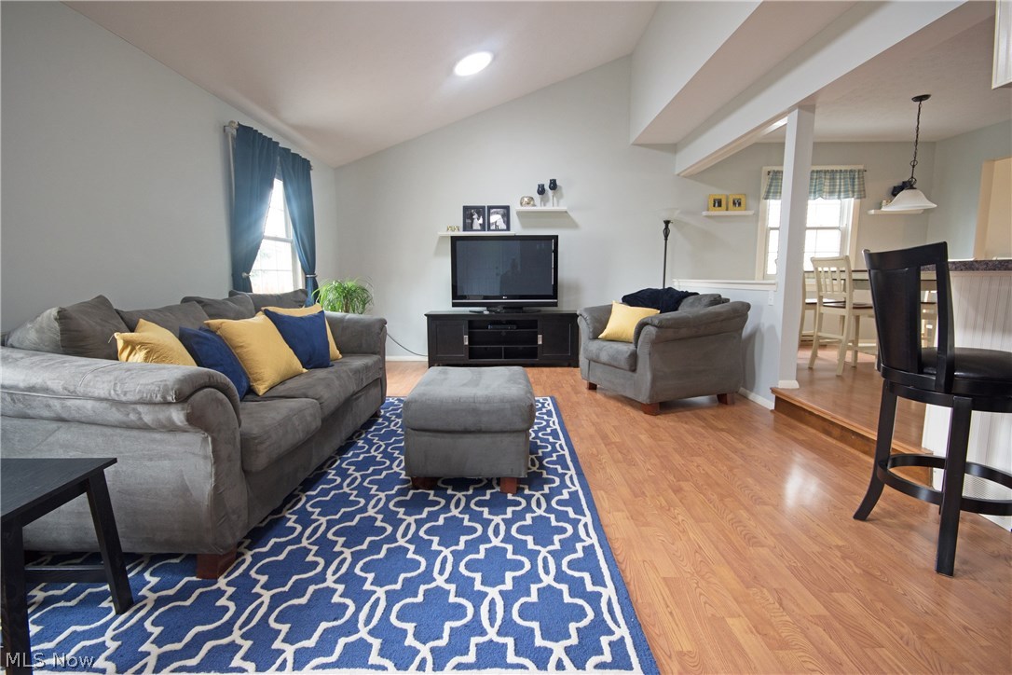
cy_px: 338
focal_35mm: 17
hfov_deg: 92.4
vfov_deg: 69.7
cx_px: 506
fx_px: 485
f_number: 8
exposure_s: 1/2.5
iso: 500
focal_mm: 11.5
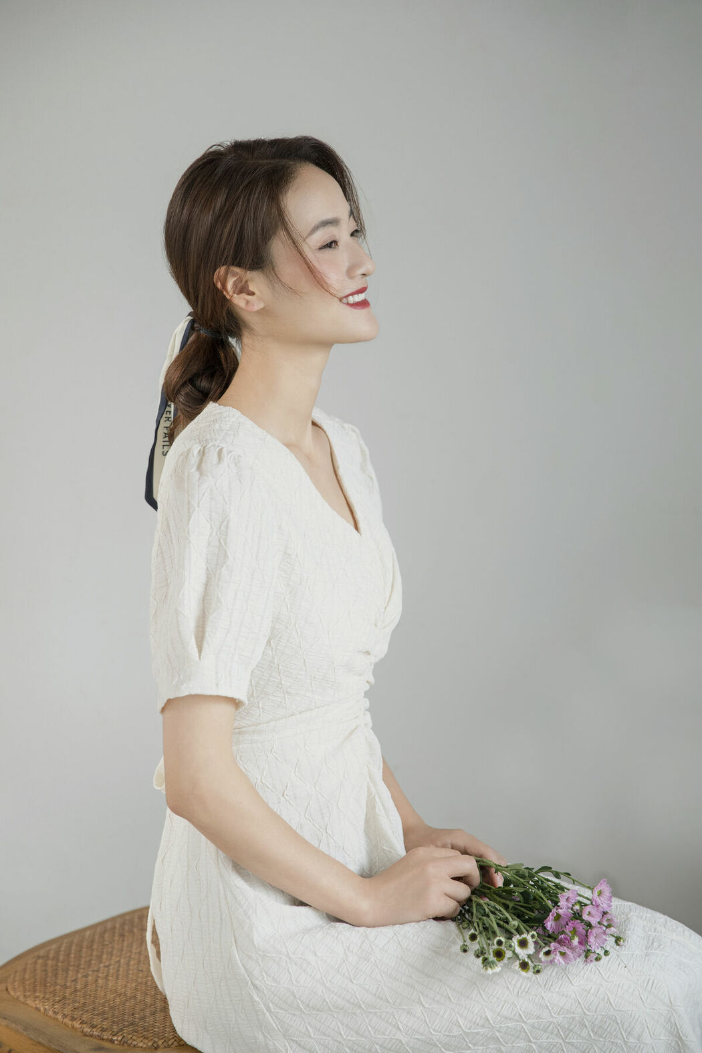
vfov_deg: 29.2
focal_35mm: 69
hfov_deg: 19.7
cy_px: 526
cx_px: 351
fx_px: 2018
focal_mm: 70
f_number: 3.5
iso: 1600
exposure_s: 1/125
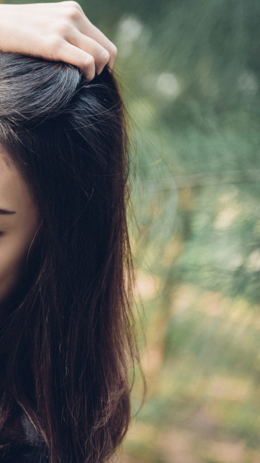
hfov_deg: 11.5
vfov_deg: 20.7
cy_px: 212
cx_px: -43
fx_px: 1263
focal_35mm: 103
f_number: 2.8
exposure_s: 1/160
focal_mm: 60
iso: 320
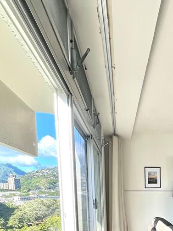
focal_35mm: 31
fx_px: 207
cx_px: 159
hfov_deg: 41.5
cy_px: 216
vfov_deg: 50.4
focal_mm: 1.57
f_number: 1.8
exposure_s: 1/297
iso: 32
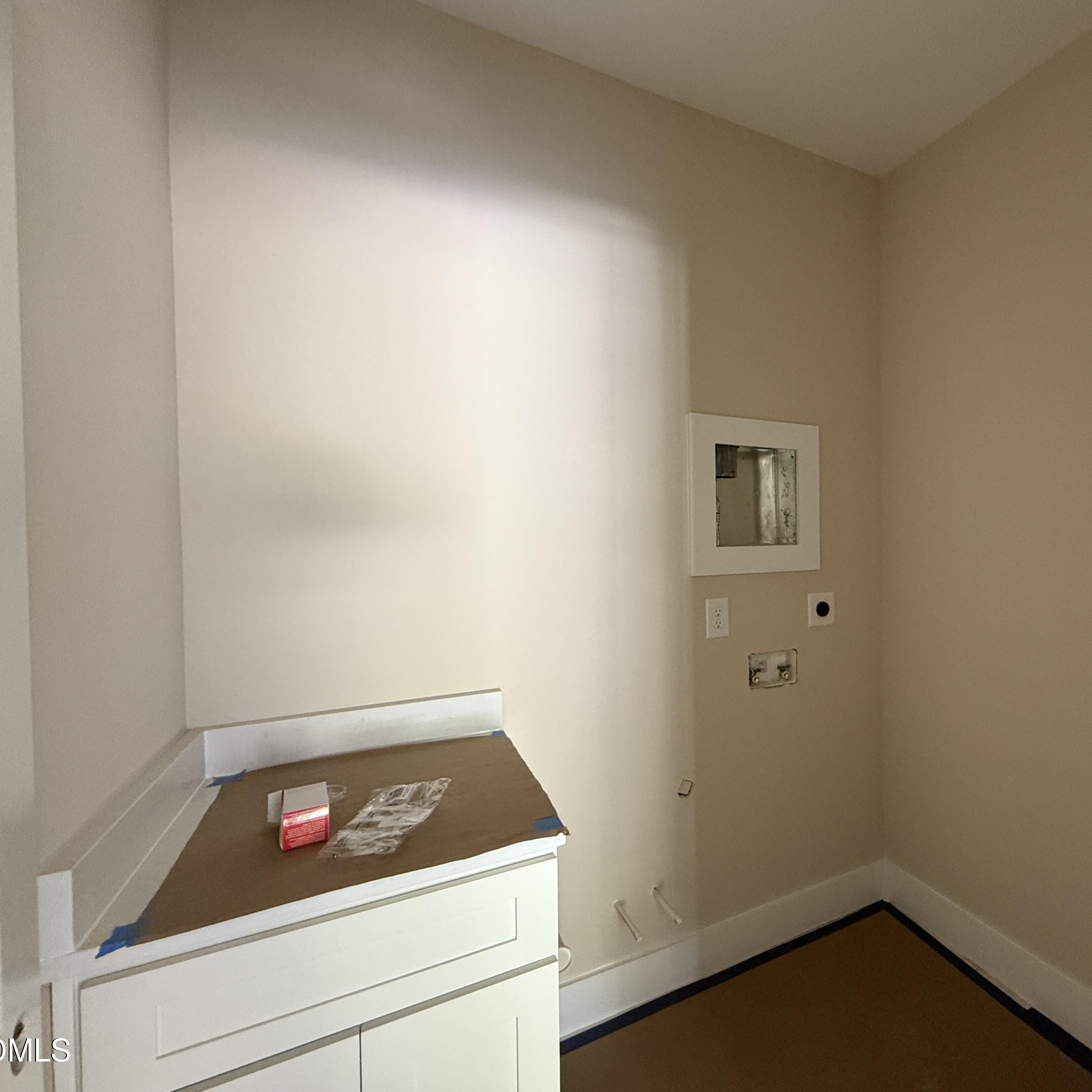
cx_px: 732
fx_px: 607
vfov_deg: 84.0
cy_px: 540
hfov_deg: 81.0
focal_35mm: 17
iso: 400
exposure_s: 1/60
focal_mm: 2.22
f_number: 2.2
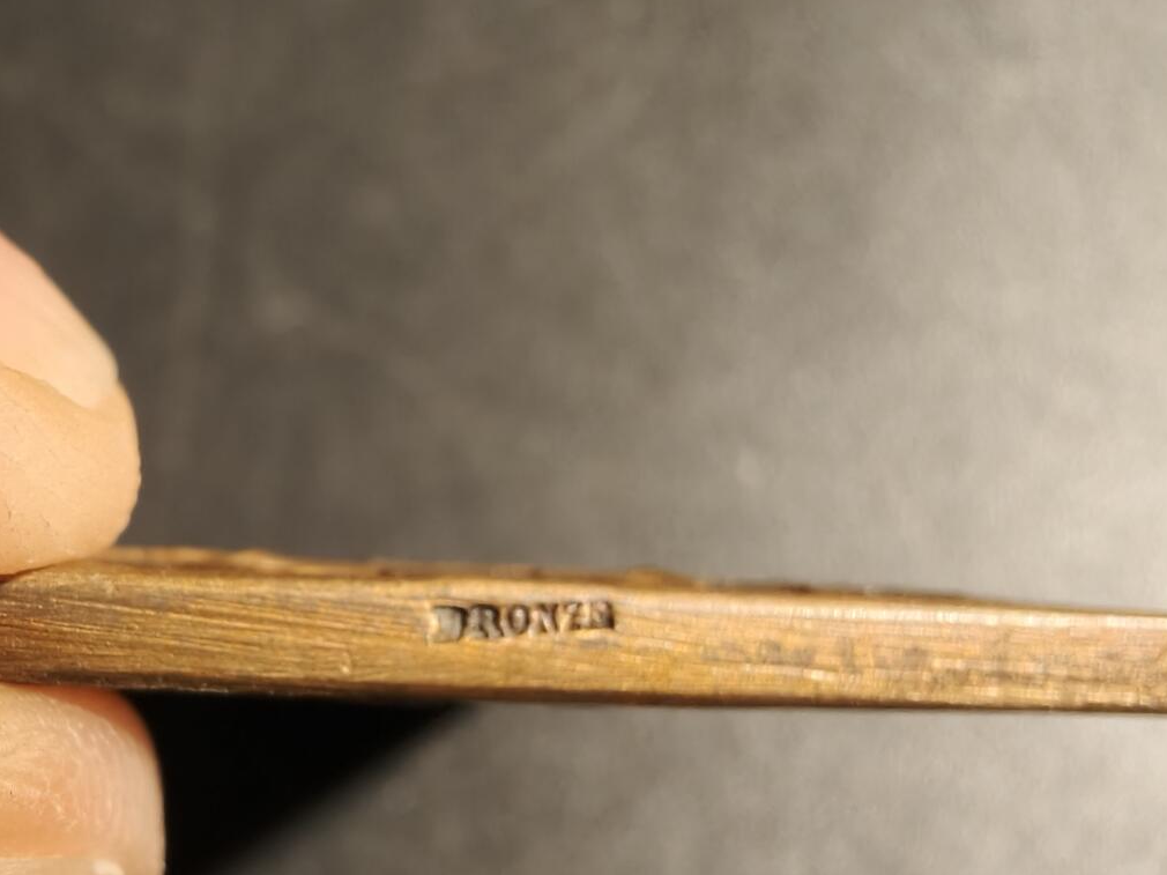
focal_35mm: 41
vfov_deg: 31.1
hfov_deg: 45.8
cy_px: 974
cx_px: 556
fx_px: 1382
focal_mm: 2.32
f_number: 2
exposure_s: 1/50
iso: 200
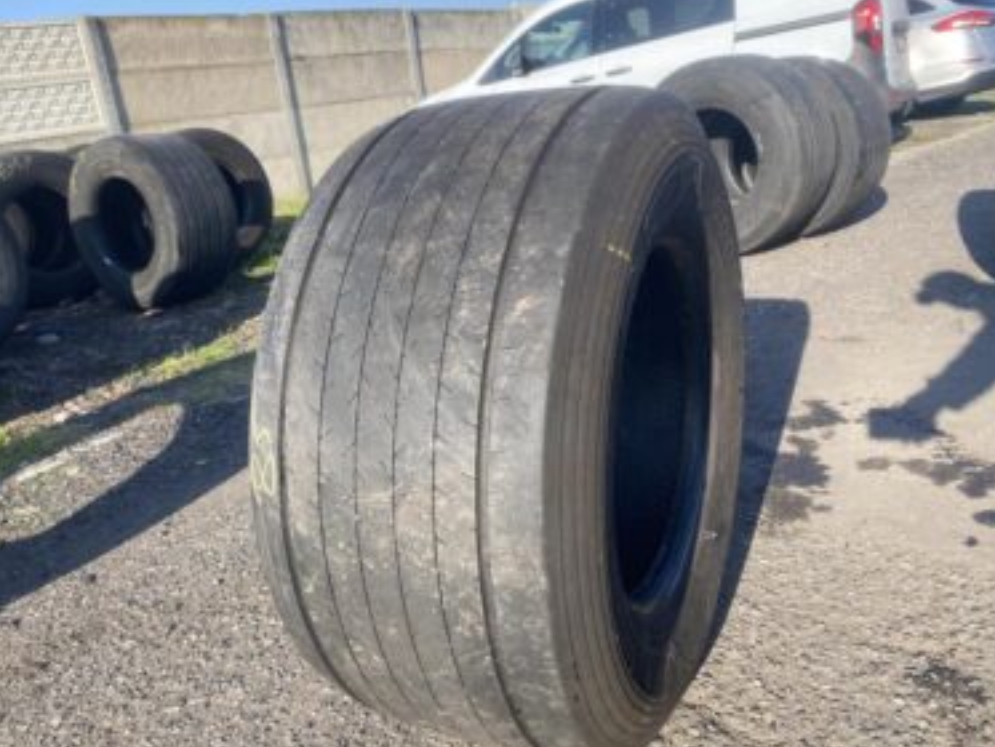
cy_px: 383
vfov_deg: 46.8
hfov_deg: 59.9
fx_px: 863
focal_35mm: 30
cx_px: 480
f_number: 1.8
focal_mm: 4.25
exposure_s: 1/1043
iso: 32
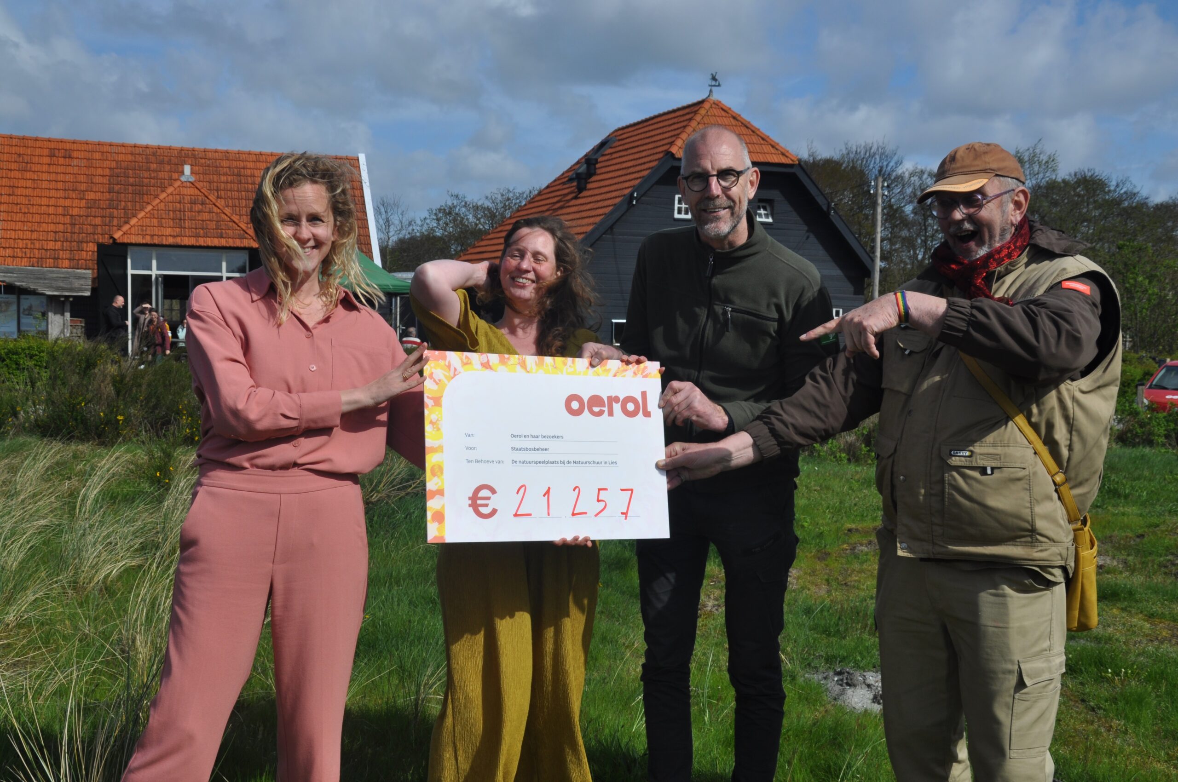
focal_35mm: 39
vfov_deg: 34.1
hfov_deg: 49.6
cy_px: 391
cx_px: 589
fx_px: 1275
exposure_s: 1/500
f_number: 11
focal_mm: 26
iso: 200
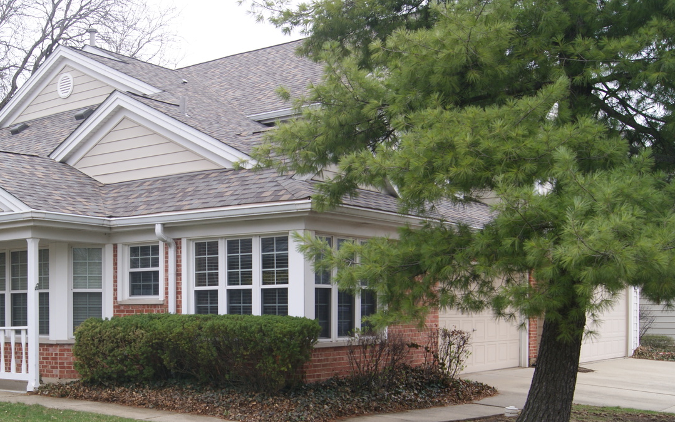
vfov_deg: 27.5
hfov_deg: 42.8
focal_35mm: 46
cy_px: 325
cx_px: 214
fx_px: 846
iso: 100
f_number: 6.3
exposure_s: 1/60
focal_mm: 20
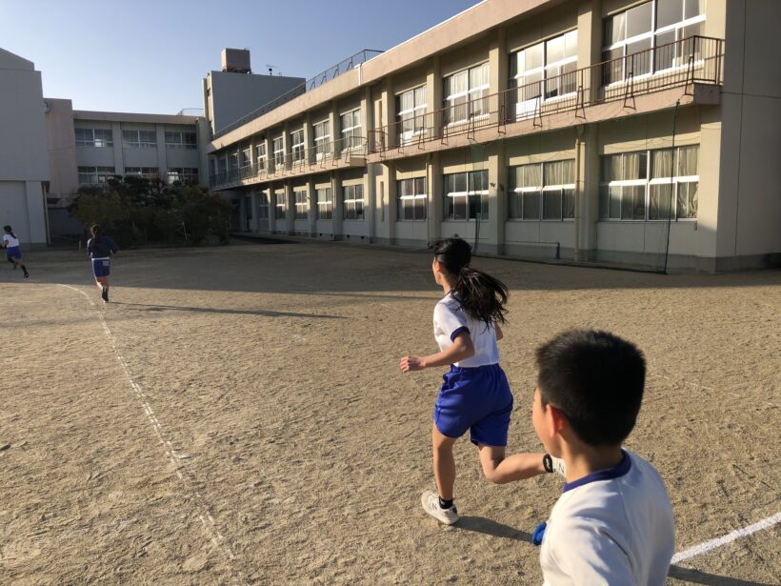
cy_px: 293
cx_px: 390
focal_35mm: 28
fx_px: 632
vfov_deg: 49.7
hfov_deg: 63.4
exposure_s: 1/1656
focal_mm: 3.99
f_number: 1.8
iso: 20
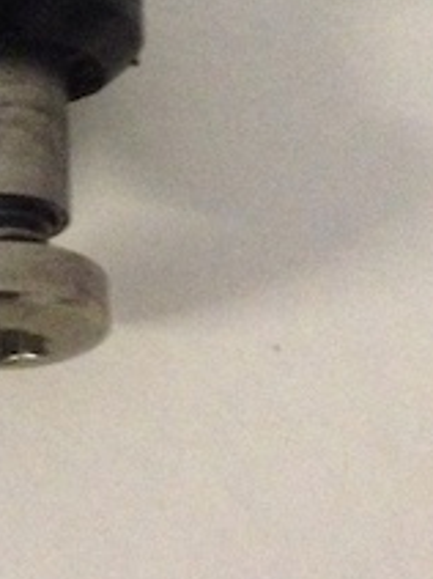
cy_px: -55
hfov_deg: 10.8
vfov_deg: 14.5
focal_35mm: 133
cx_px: -151
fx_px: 2220
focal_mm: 4.28
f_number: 2.4
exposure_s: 1/17
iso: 640
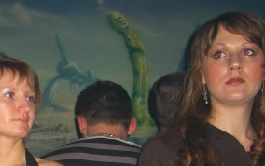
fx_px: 614
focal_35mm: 85
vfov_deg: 14.9
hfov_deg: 23.2
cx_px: -11
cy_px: 194
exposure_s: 1/60
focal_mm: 7.9
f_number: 2.8
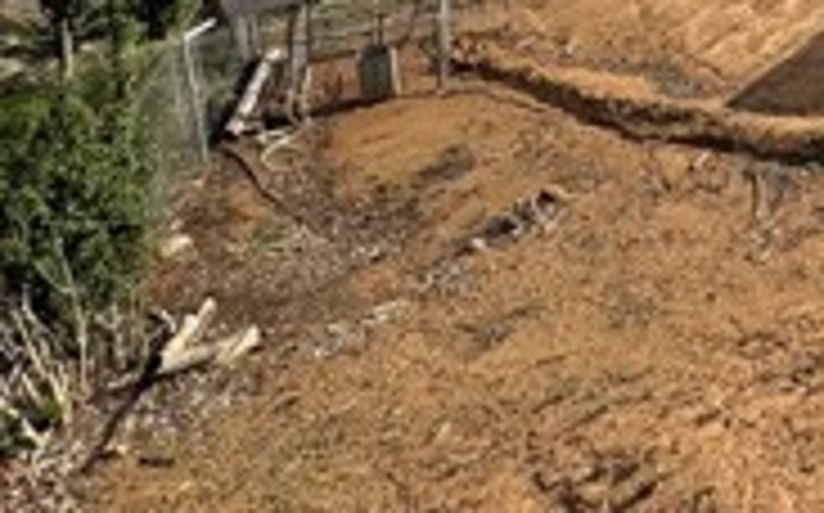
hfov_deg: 30.8
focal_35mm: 52
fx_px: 1167
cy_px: -324
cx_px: 1063
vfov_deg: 20.1
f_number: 2.2
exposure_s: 1/1370
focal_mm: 2.22
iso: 40
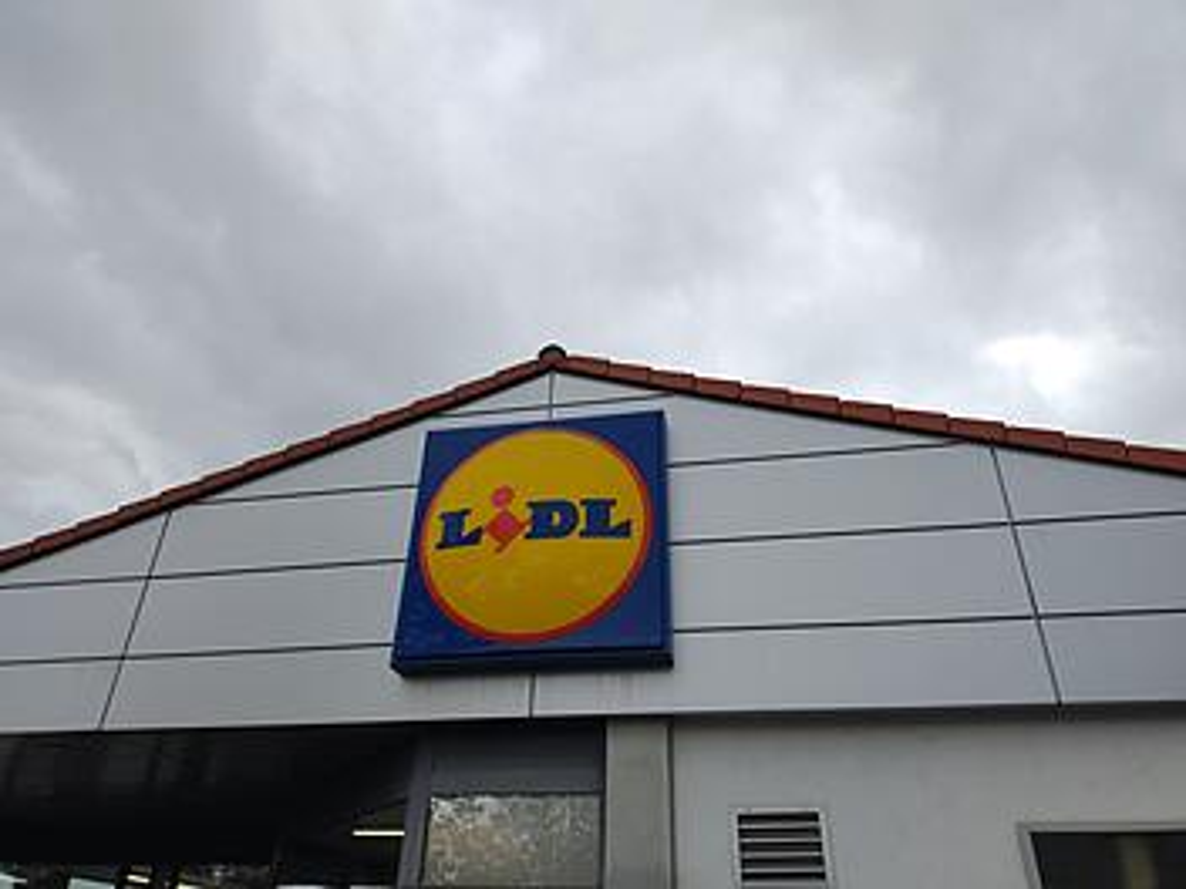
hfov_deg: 69.4
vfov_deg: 54.9
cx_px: 593
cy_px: 444
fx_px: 857
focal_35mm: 25
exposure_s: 1/334
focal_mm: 4.71
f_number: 1.7
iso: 100
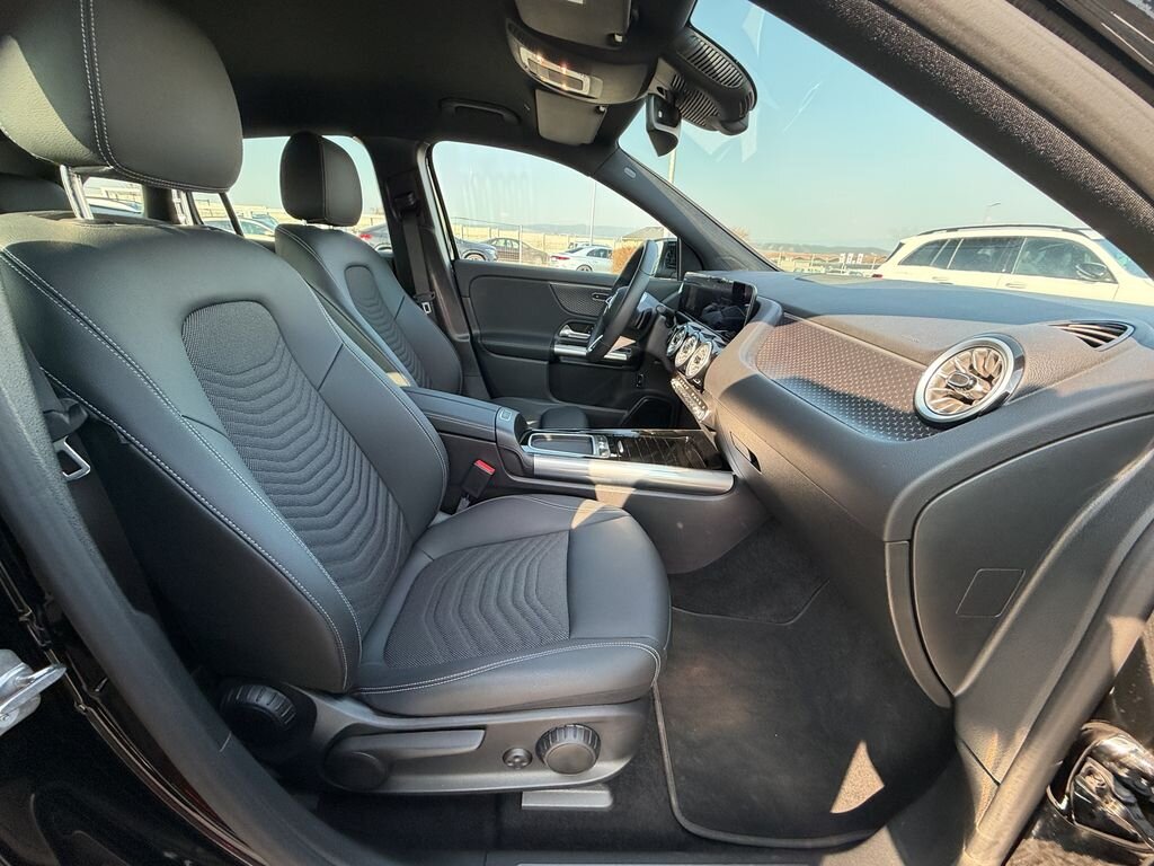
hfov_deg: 102.1
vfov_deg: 85.7
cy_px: 433
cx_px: 577
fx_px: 467
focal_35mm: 14
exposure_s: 1/121
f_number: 2.2
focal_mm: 2.22
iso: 160
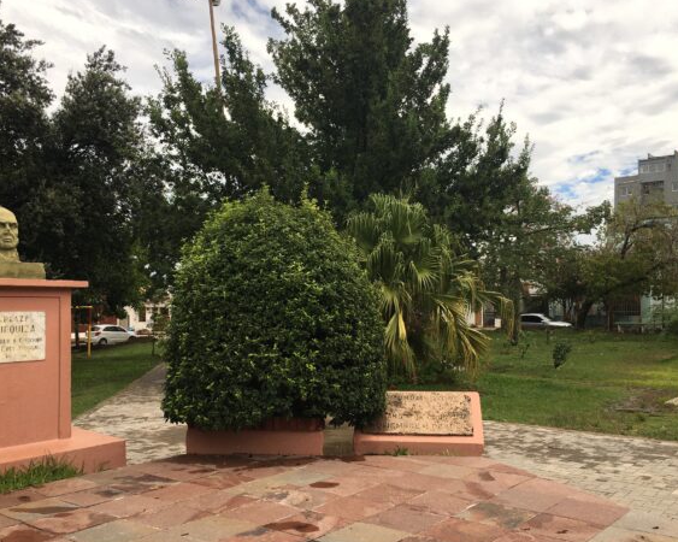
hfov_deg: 51.5
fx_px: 702
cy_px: 288
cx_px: 340
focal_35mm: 35
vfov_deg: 42.2
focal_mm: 4.15
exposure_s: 1/1972
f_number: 2.2
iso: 25
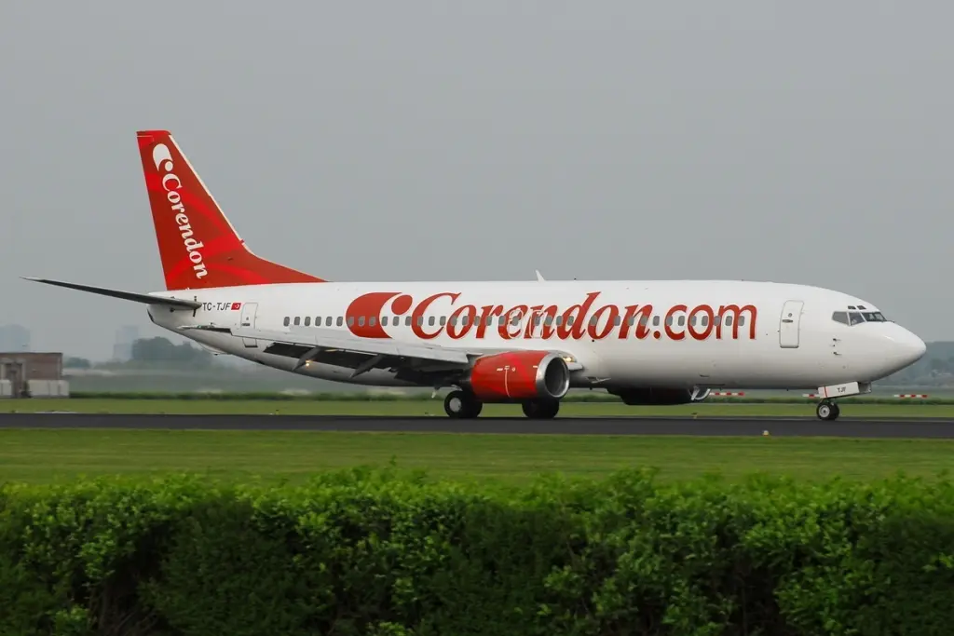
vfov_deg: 6.8
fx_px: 5367
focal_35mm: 202
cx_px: 477
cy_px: 318
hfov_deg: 10.2
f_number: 8
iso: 100
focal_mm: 135
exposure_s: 1/180
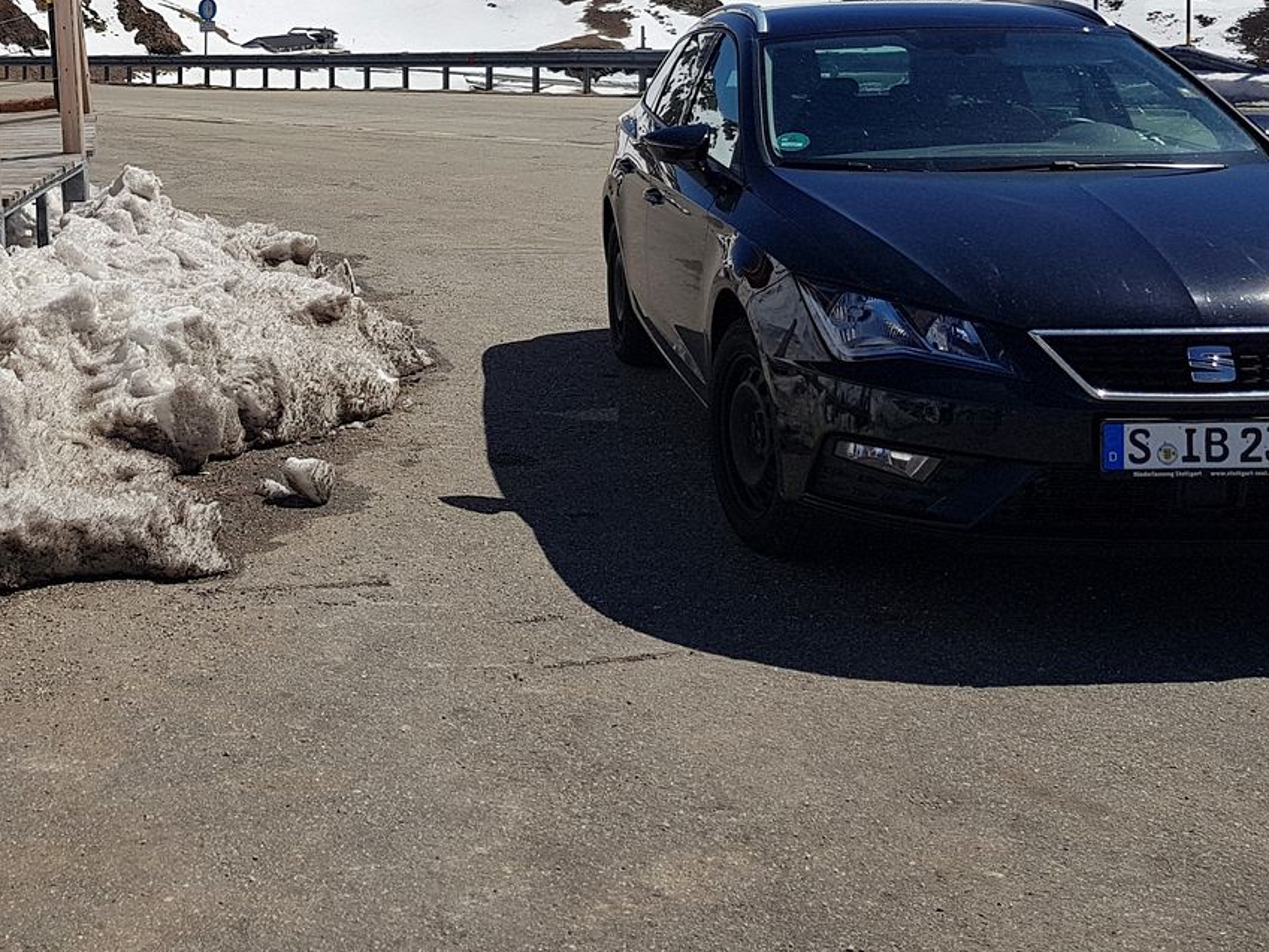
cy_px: 78
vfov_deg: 28.4
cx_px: 308
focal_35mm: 49
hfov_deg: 37.9
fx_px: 1797
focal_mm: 4.2
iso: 50
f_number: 1.7
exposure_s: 1/6048
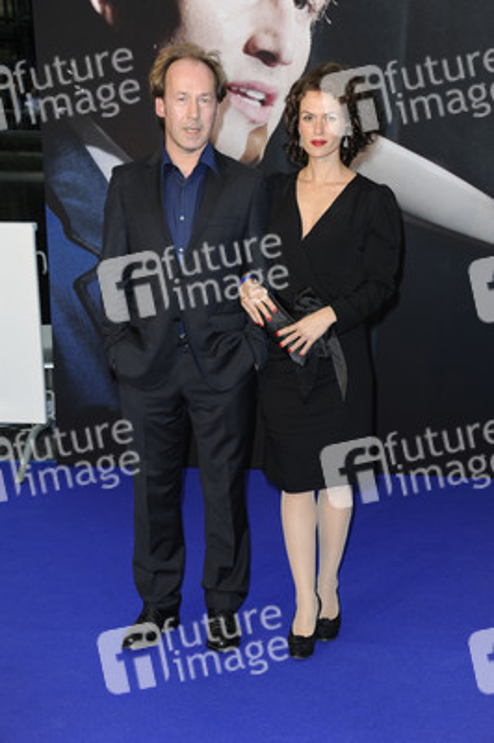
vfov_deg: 29.7
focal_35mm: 68
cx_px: 247
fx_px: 1402
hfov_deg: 20.0
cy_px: 372
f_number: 6.3
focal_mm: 68
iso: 500
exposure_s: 1/160
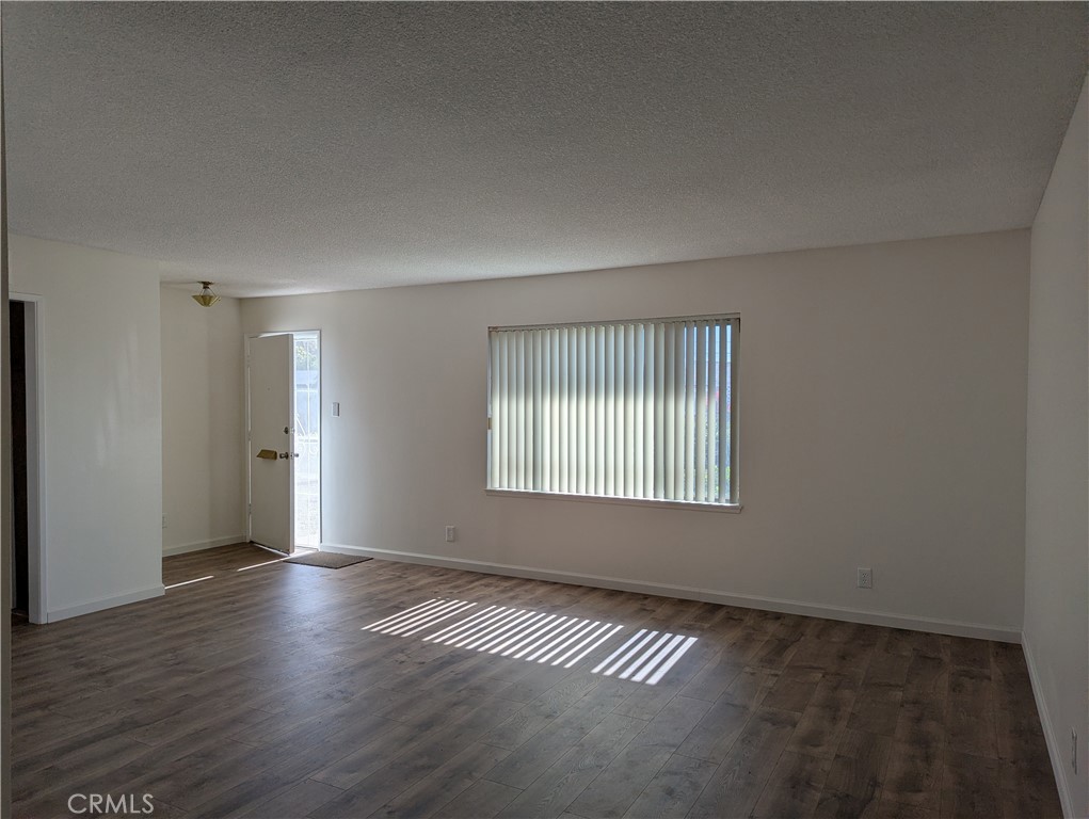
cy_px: 410
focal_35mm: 24
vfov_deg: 56.9
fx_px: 756
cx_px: 544
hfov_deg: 71.5
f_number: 1.85
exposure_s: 1/814
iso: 45
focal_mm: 6.81
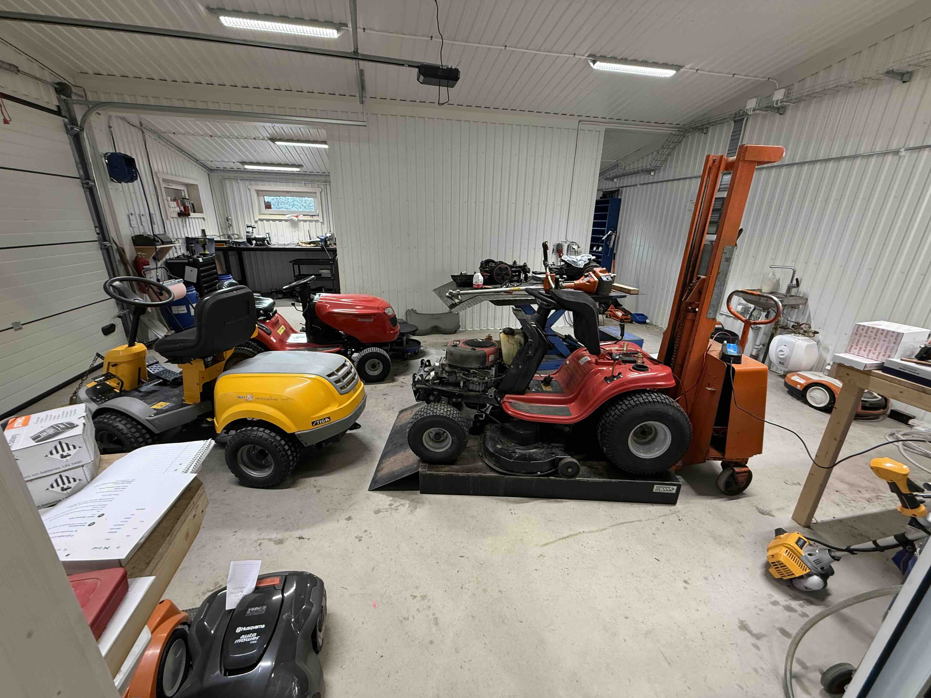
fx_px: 377
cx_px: 466
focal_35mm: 14
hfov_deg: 102.1
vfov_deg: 85.7
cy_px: 349
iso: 250
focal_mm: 2.22
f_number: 2.2
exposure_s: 1/100
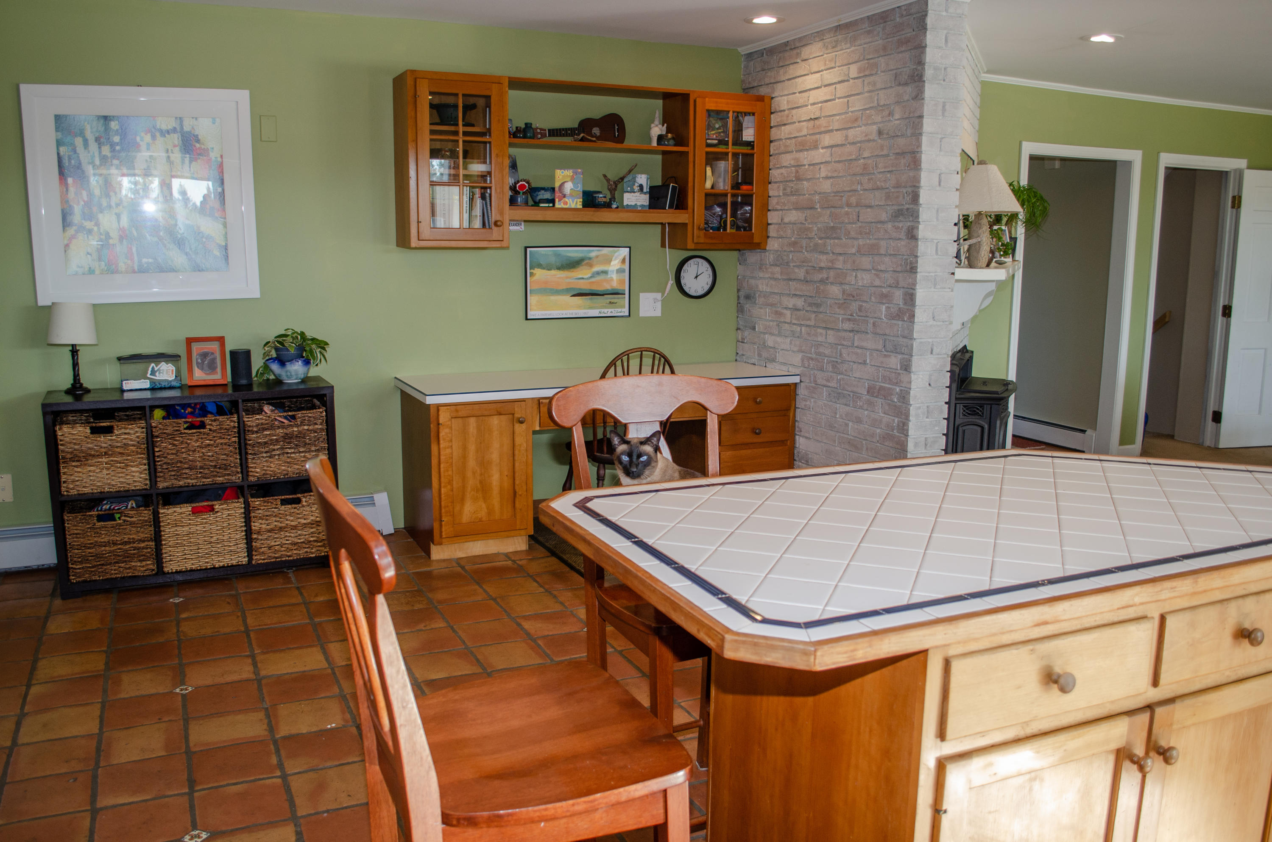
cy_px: 421
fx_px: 1058
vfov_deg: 43.4
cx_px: 636
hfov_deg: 62.0
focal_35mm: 30
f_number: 4
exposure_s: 1/60
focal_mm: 20
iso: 250
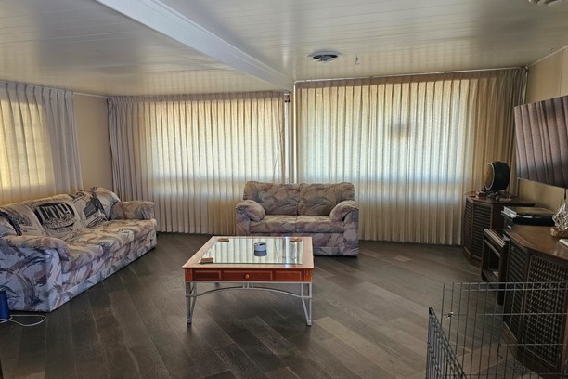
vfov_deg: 51.3
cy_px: 195
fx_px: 394
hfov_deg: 71.5
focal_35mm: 25
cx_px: 281
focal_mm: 6.3
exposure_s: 1/120
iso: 160
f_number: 1.7
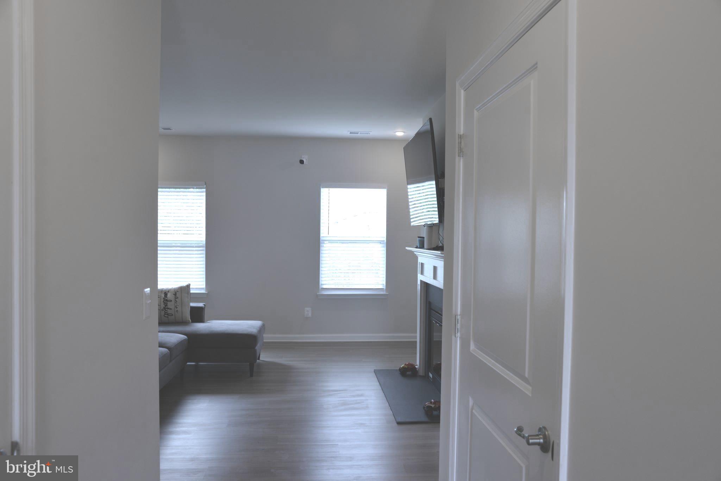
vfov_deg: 45.0
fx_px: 581
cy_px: 240
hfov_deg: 63.6
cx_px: 360
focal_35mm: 29
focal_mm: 29
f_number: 5
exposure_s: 1/100
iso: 400
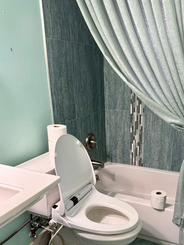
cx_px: 115
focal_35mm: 33
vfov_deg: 54.6
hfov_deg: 42.6
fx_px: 234
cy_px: 156
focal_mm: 6.76
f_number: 1.78
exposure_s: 1/60
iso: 160
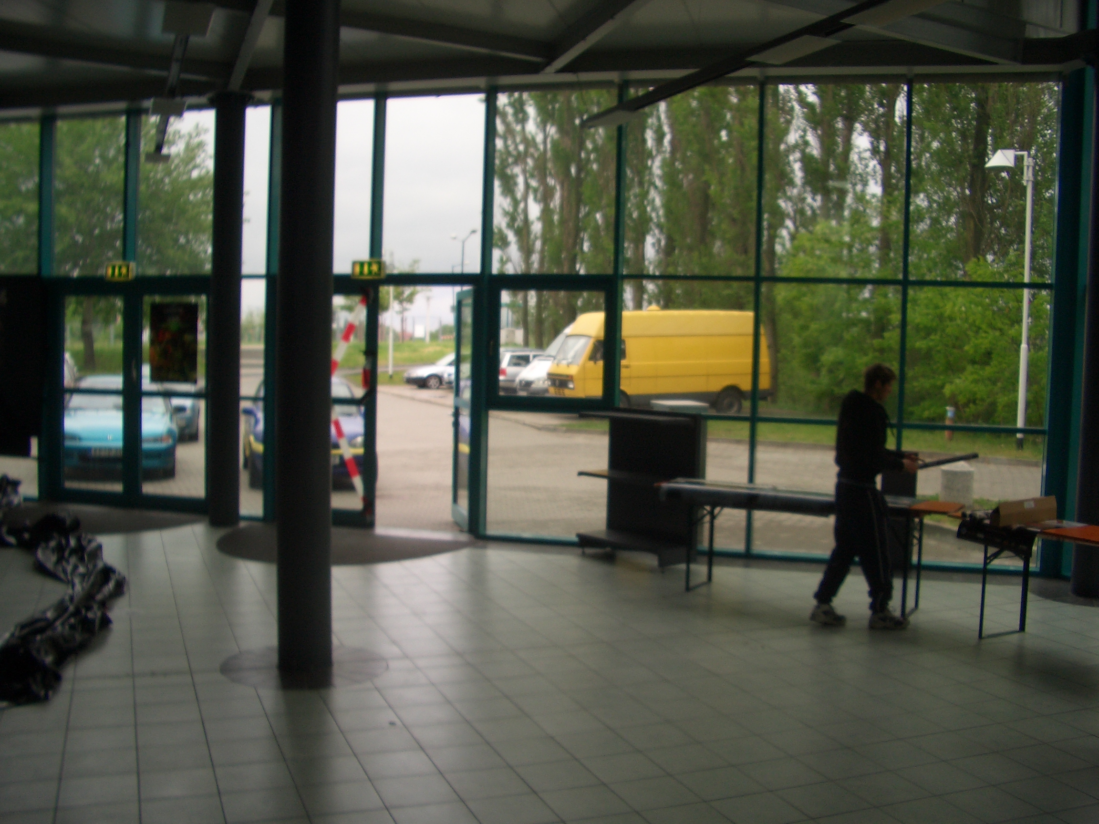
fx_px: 1111
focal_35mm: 35
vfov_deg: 40.7
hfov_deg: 52.6
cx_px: 550
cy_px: 412
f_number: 2.6
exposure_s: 1/200
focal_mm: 5.8
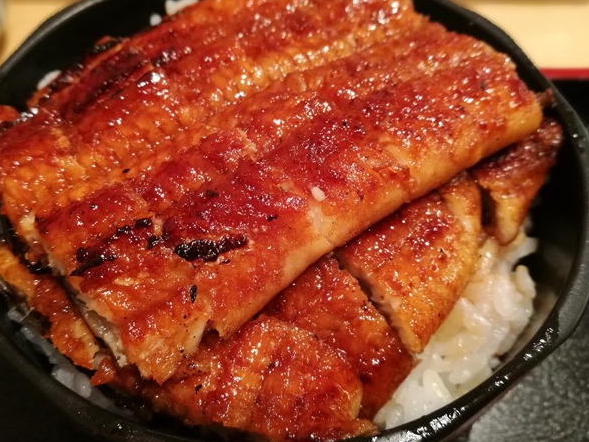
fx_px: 562
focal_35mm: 33
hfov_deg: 55.3
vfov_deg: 43.0
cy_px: 213
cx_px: 273
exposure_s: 1/24
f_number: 4
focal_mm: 4.5
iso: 400
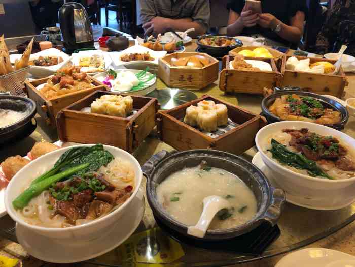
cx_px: 178
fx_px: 287
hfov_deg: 63.4
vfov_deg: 49.7
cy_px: 134
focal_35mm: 28
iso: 40
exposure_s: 1/25
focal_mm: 3.99
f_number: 1.8
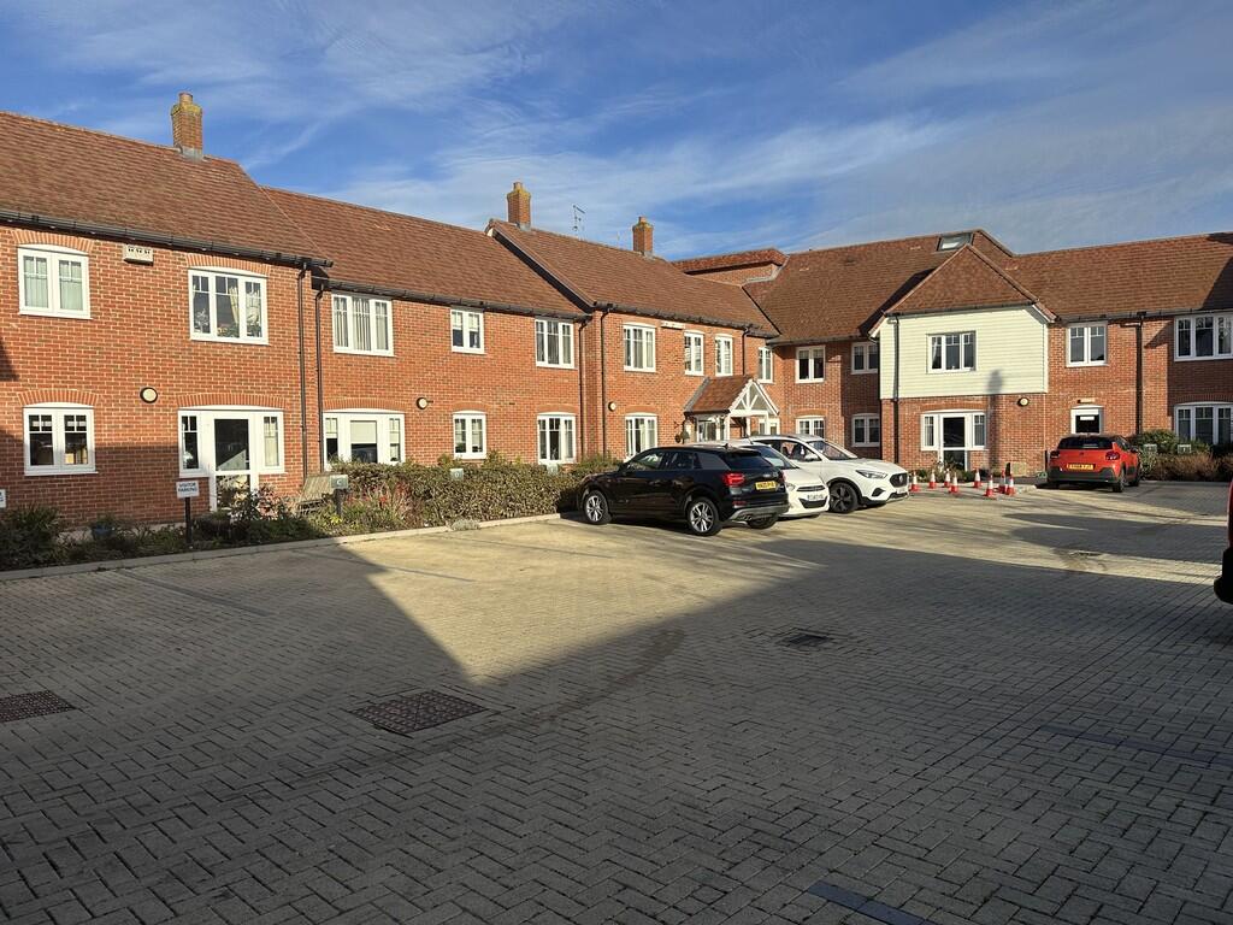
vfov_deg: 56.8
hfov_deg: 71.6
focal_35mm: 24
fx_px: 855
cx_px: 616
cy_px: 462
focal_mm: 6.86
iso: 80
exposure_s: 1/4545
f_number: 1.78
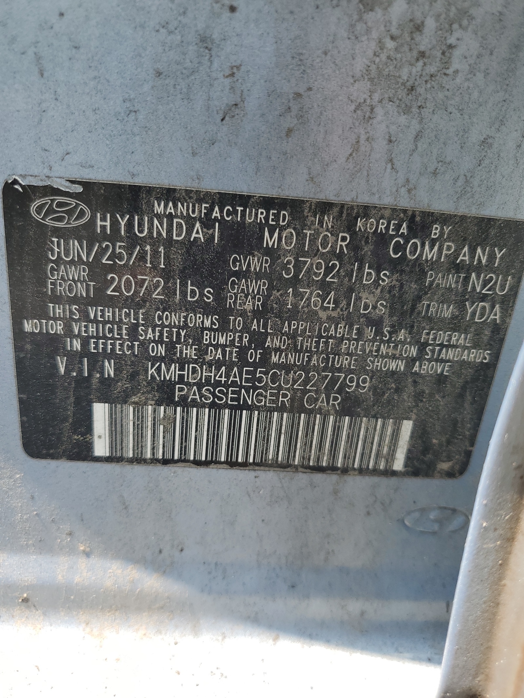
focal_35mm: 26
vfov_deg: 67.3
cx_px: 262
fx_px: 525
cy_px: 349
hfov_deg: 53.1
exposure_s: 1/667
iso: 50
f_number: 1.5
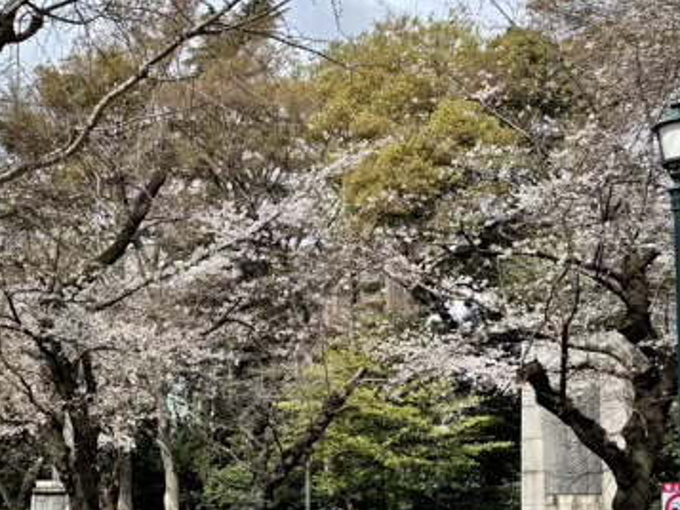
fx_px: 1002
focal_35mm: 51
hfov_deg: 34.5
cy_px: 423
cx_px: 19
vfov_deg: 27.9
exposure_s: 1/1912
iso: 50
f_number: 1.6
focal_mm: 5.96
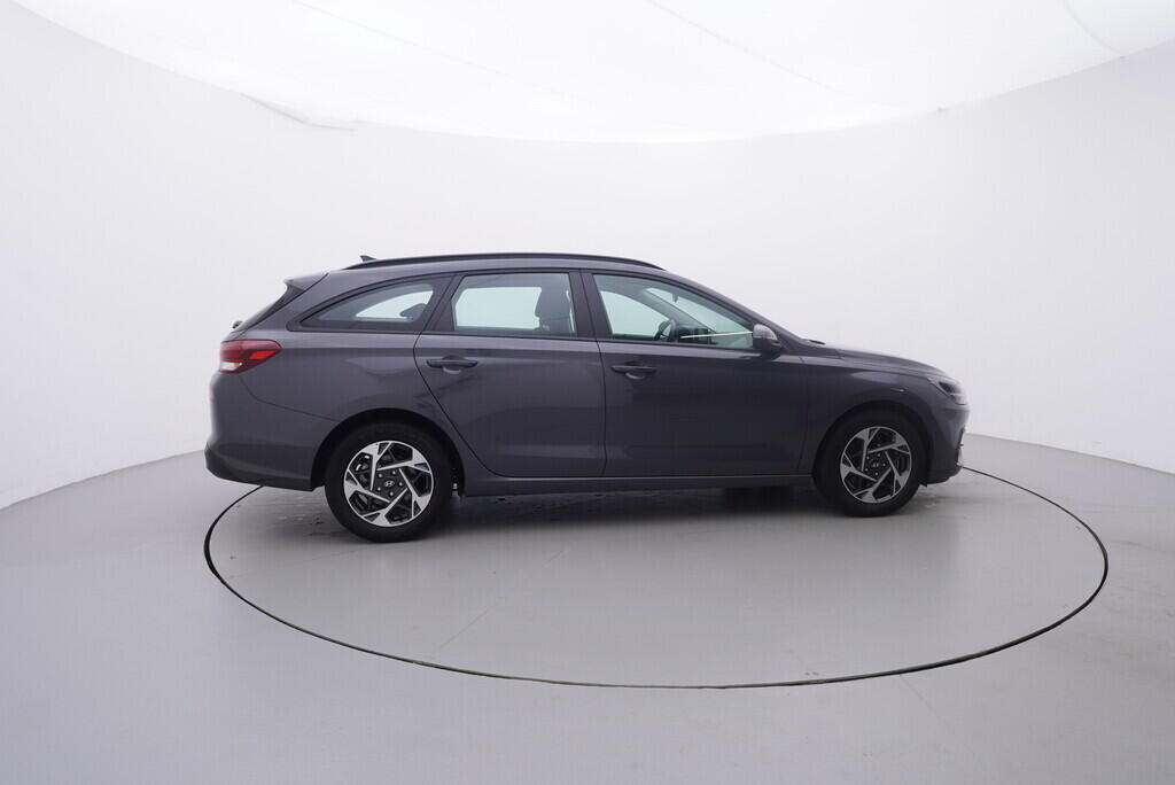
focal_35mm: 22
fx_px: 735
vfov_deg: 56.2
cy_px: 392
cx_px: 588
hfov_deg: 77.3
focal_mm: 15
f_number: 5
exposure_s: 1/80
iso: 200
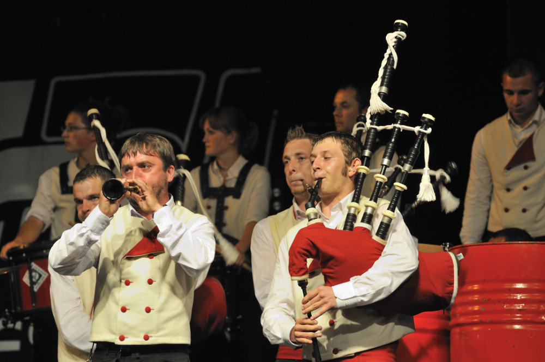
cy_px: 181
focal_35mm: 270
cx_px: 272
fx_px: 4082
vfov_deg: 5.1
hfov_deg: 7.6
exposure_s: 1/60
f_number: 5
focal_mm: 180
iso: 640
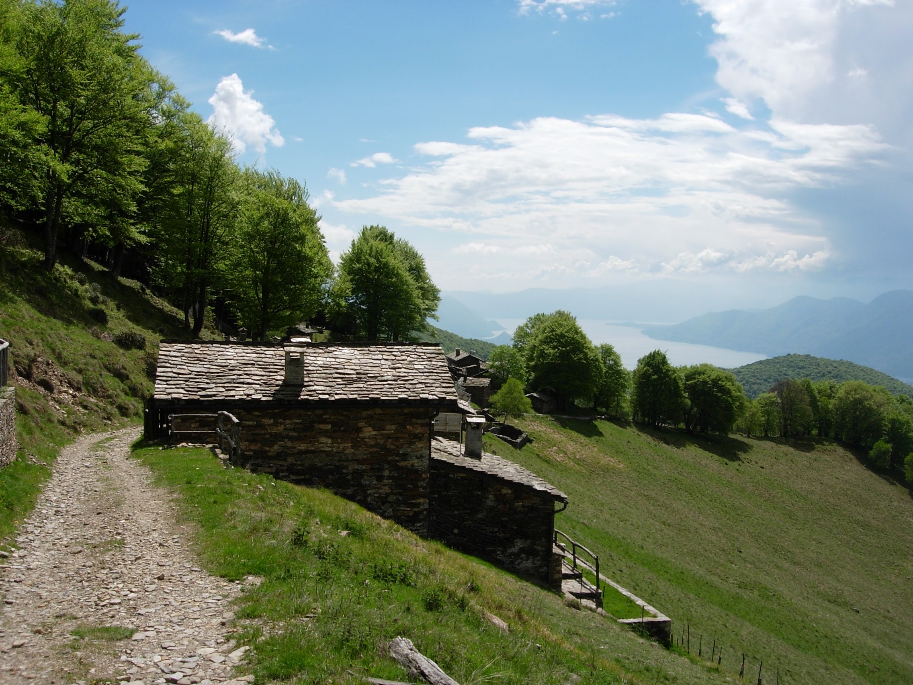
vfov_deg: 37.7
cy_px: 342
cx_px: 456
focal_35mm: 38
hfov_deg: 49.0
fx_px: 1002
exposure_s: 1/1149
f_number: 4.8
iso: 79
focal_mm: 7.8
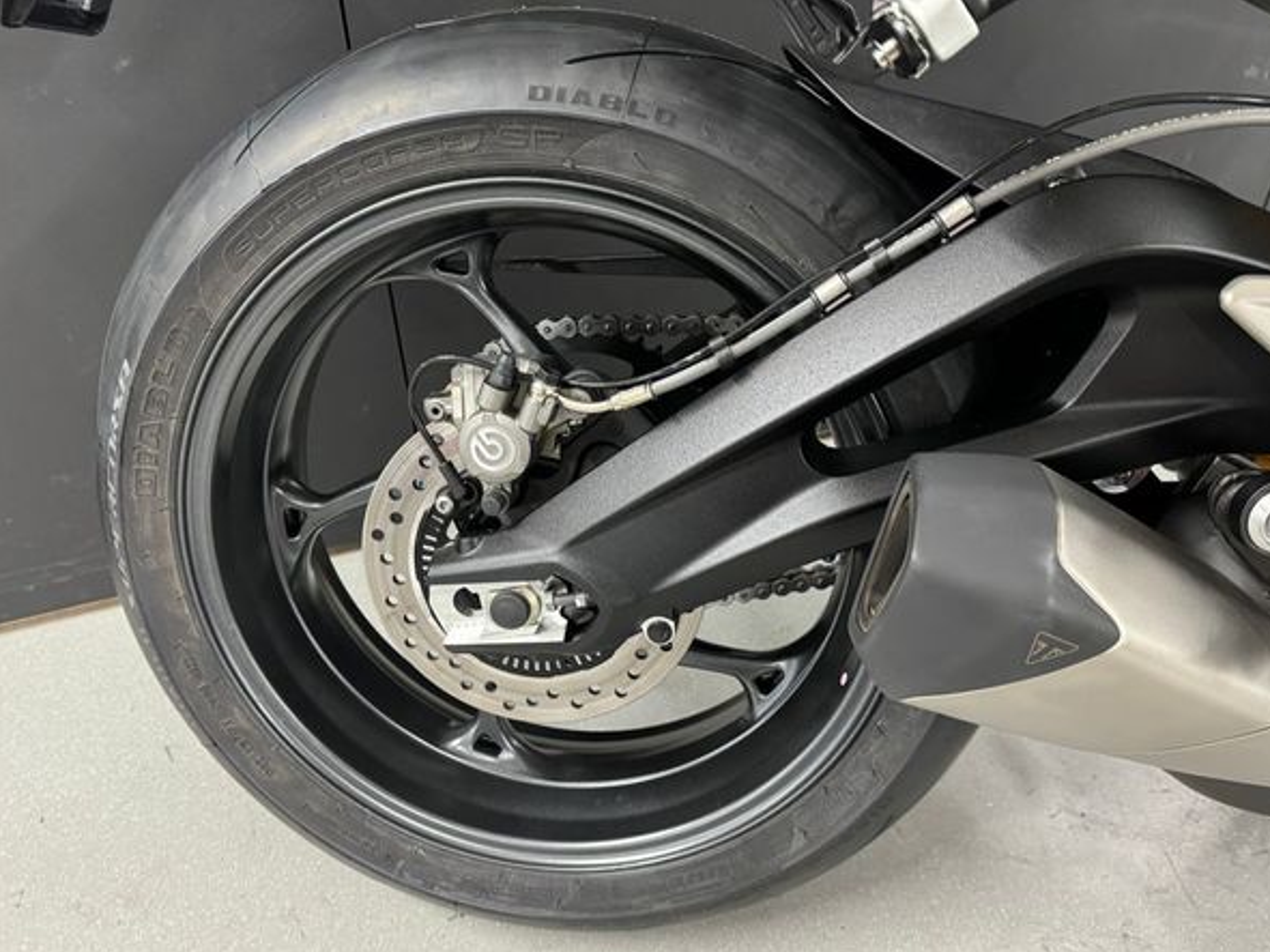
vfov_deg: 53.0
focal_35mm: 26
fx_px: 954
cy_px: 514
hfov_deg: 67.3
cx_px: 632
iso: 500
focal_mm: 6.76
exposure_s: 1/50
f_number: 1.78
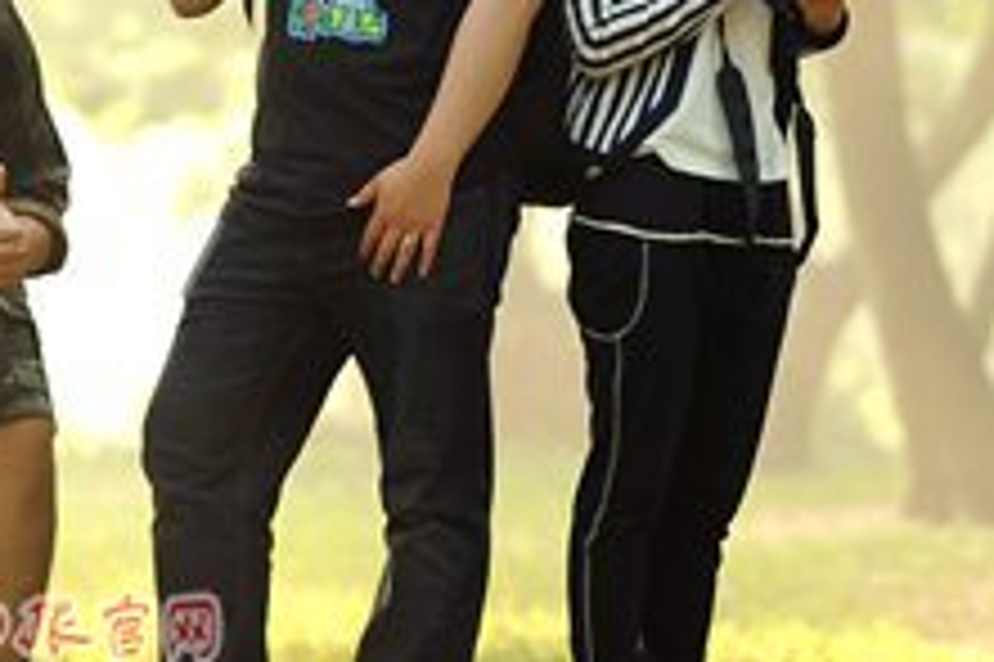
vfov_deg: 7.1
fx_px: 5297
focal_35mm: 192
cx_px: -126
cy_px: 99
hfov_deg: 10.6
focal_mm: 85
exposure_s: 1/250
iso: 200
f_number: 2
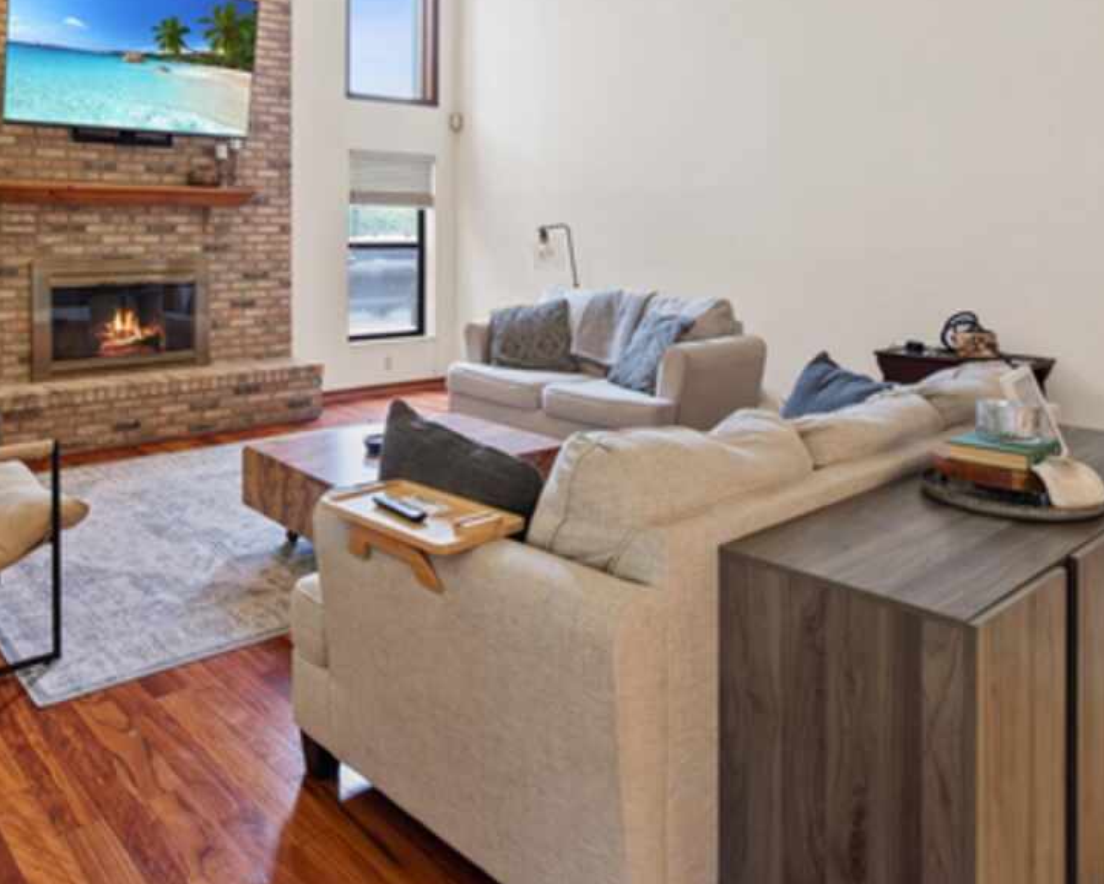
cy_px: 250
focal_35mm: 25
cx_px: 337
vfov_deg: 54.8
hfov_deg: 65.6
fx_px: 817
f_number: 9
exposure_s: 1/8
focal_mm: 10
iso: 250
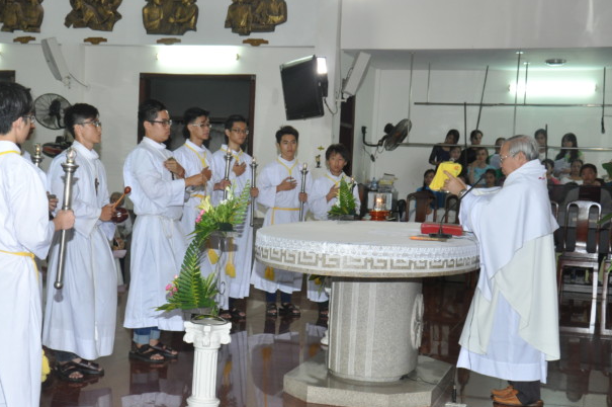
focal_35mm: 59
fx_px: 1002
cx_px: 251
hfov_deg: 33.9
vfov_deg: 22.9
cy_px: 239
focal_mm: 32
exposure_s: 1/60
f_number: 6.3
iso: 1000
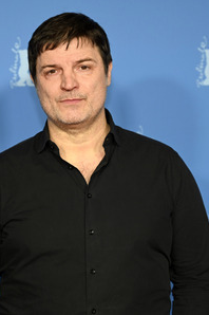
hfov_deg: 13.2
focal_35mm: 103
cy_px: 158
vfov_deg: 19.8
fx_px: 899
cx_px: 77
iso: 320
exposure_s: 1/160
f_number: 2.8
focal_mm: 68
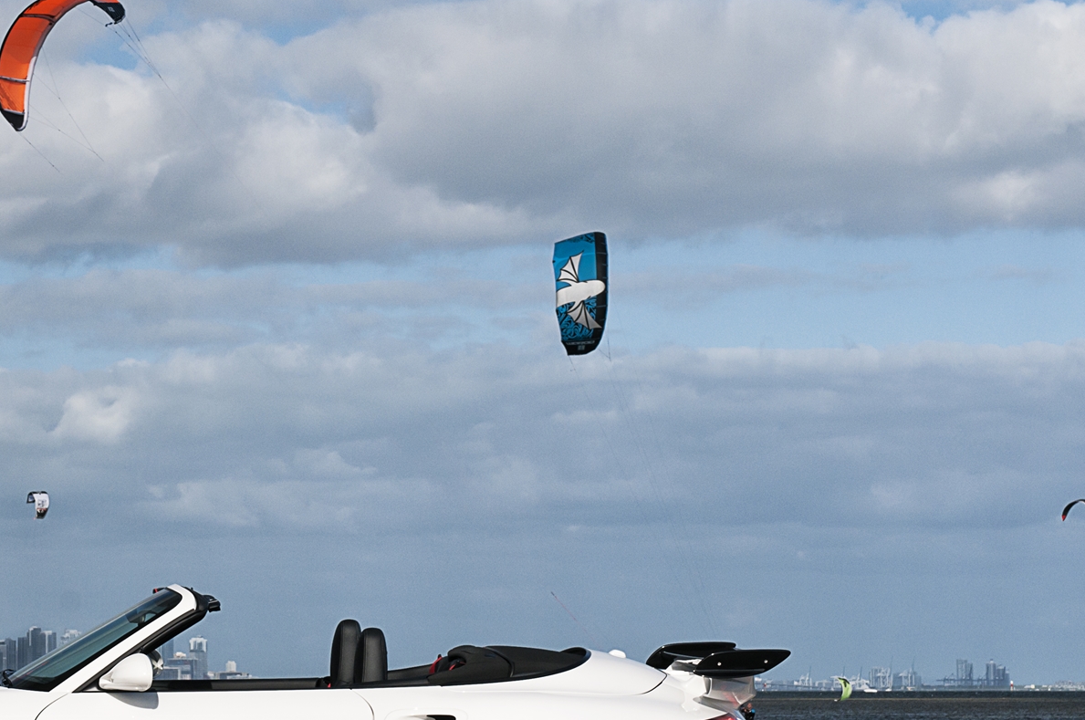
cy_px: 382
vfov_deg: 10.8
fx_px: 3792
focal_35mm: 126
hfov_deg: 16.2
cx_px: 230
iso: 200
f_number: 8
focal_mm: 52
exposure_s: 1/400
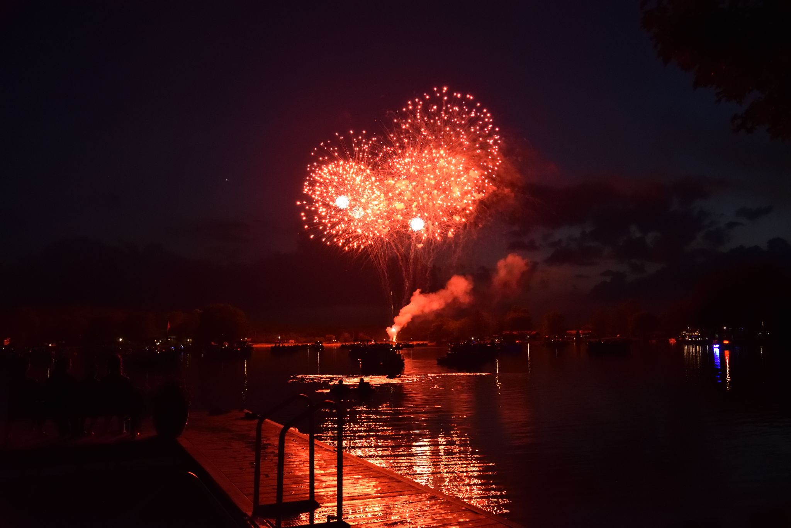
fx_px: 681
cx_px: 396
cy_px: 264
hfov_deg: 60.3
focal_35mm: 31
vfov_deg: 42.4
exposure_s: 1/30
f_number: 4.5
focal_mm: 31
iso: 9000
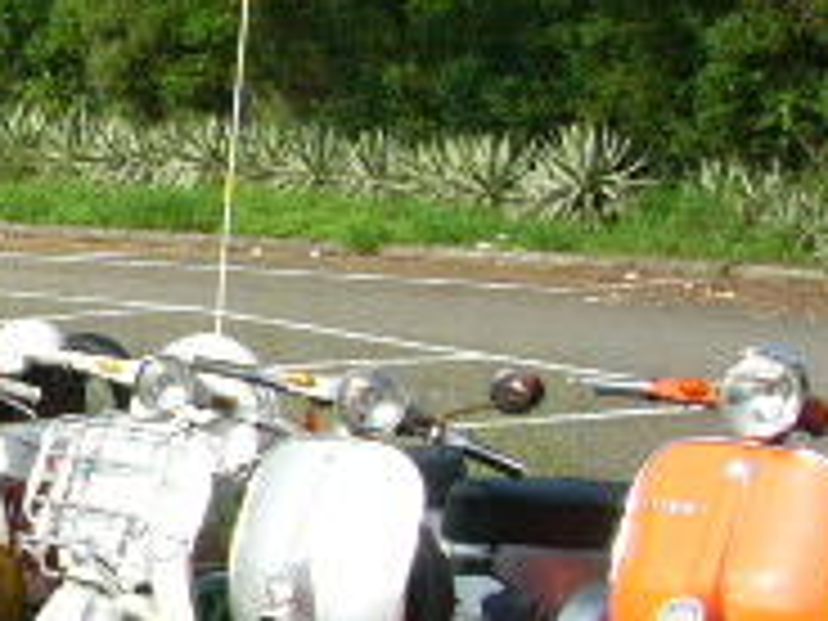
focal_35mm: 122
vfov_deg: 12.1
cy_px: 414
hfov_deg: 14.6
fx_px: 2918
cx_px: -554
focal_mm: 5.8
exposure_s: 1/100
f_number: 8
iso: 50
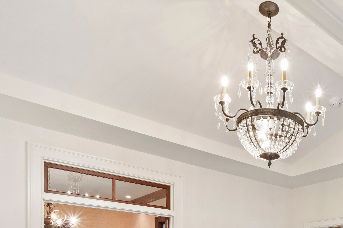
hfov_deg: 49.5
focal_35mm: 35
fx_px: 333
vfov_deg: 32.2
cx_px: 298
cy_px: 265
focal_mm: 10
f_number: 8
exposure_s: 1/1.67
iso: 100
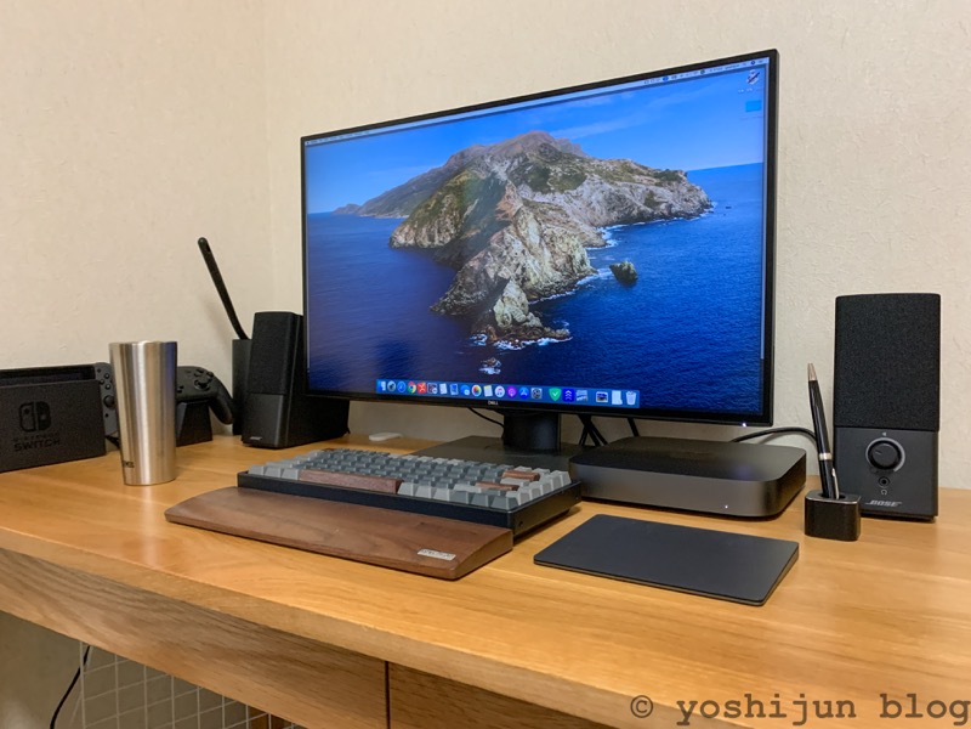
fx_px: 729
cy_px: 364
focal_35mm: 26
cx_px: 486
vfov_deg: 53.1
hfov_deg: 67.3
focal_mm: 4.25
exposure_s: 1/60
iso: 320
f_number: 1.8
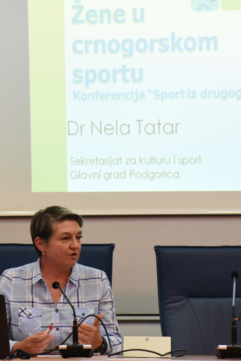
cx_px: 116
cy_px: 181
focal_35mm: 158
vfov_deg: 13.0
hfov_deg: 8.7
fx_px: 1586
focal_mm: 105
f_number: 5.6
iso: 3200
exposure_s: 1/200
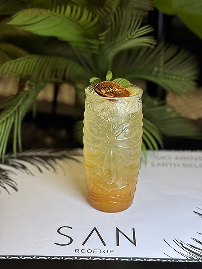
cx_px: 101
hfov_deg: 30.3
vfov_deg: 39.7
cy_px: 134
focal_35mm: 48
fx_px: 373
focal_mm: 6.76
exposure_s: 1/50
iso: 125
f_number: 1.78
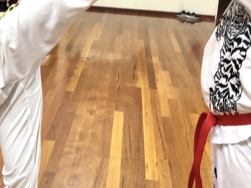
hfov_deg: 25.8
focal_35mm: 73
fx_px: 529
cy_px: 50
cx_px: 22
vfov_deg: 20.0
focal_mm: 3.99
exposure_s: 1/17
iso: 64
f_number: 1.8
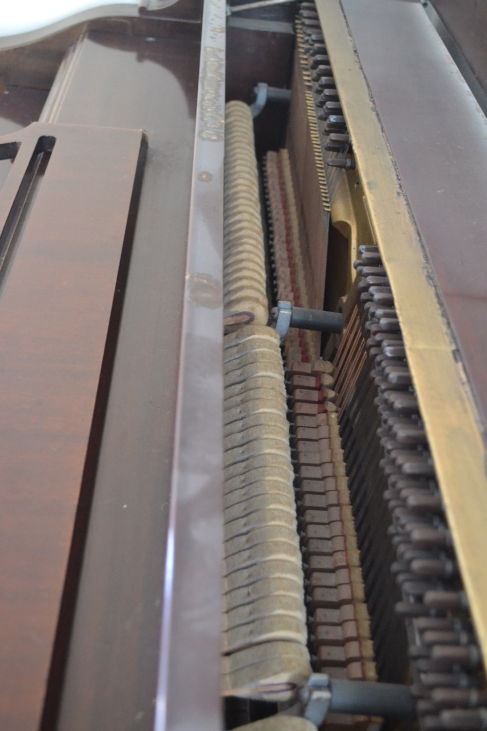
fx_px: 913
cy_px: 366
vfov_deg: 43.6
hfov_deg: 29.9
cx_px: 244
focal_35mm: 45
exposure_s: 1/40
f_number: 4.5
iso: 3200
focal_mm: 30
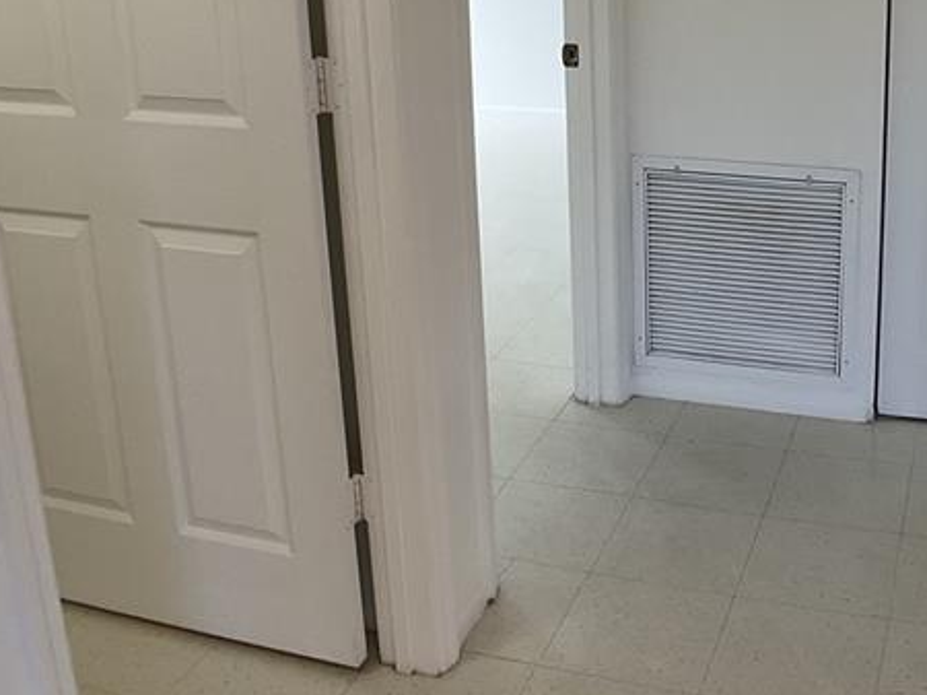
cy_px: 153
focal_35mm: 66
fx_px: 1767
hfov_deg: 29.1
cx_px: 649
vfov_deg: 22.0
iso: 40
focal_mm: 3
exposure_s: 1/120
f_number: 1.8
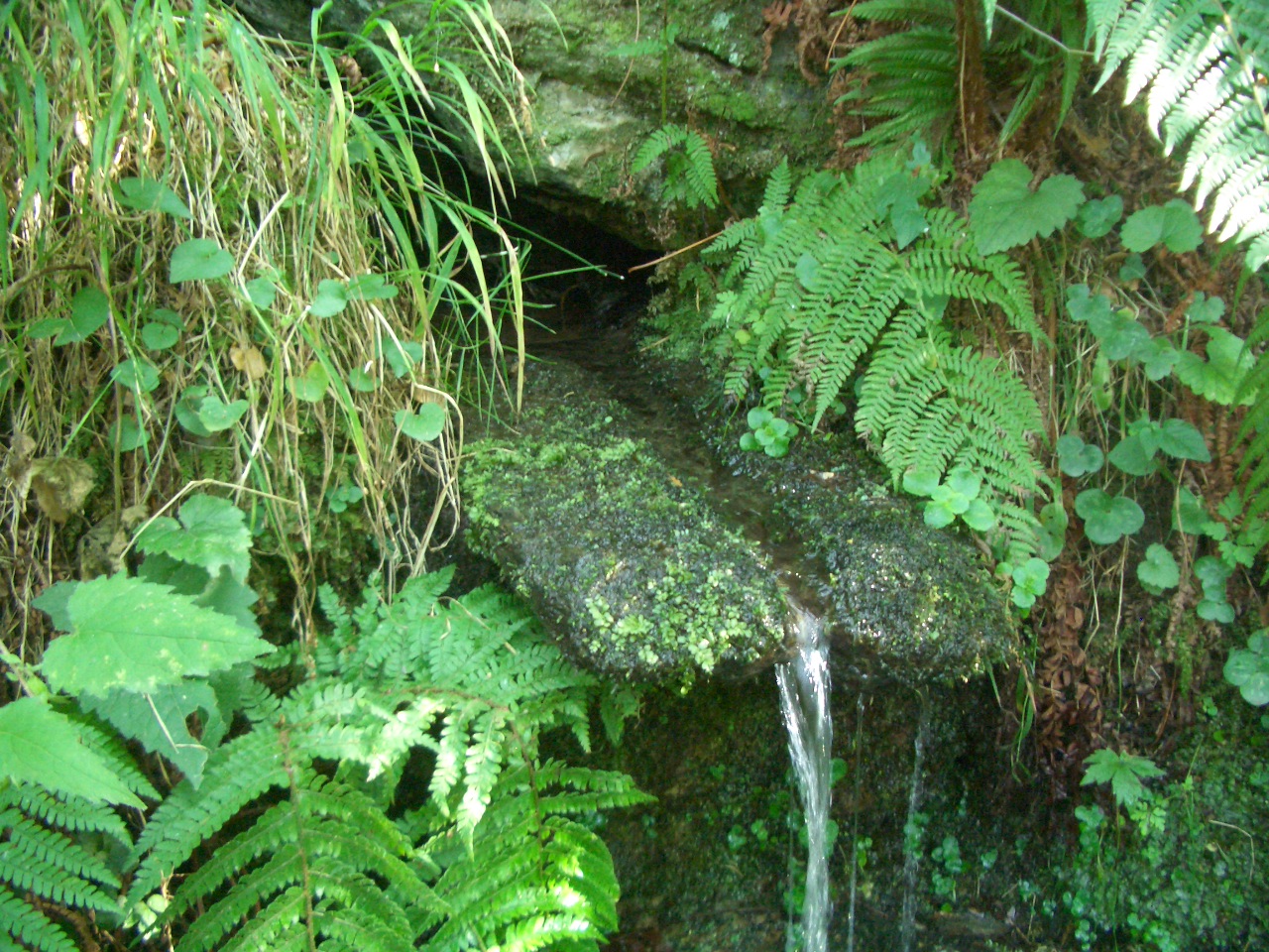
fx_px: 1283
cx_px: 634
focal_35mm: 35
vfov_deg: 40.7
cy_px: 476
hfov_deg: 52.6
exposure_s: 1/20
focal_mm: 5.8
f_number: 2.6
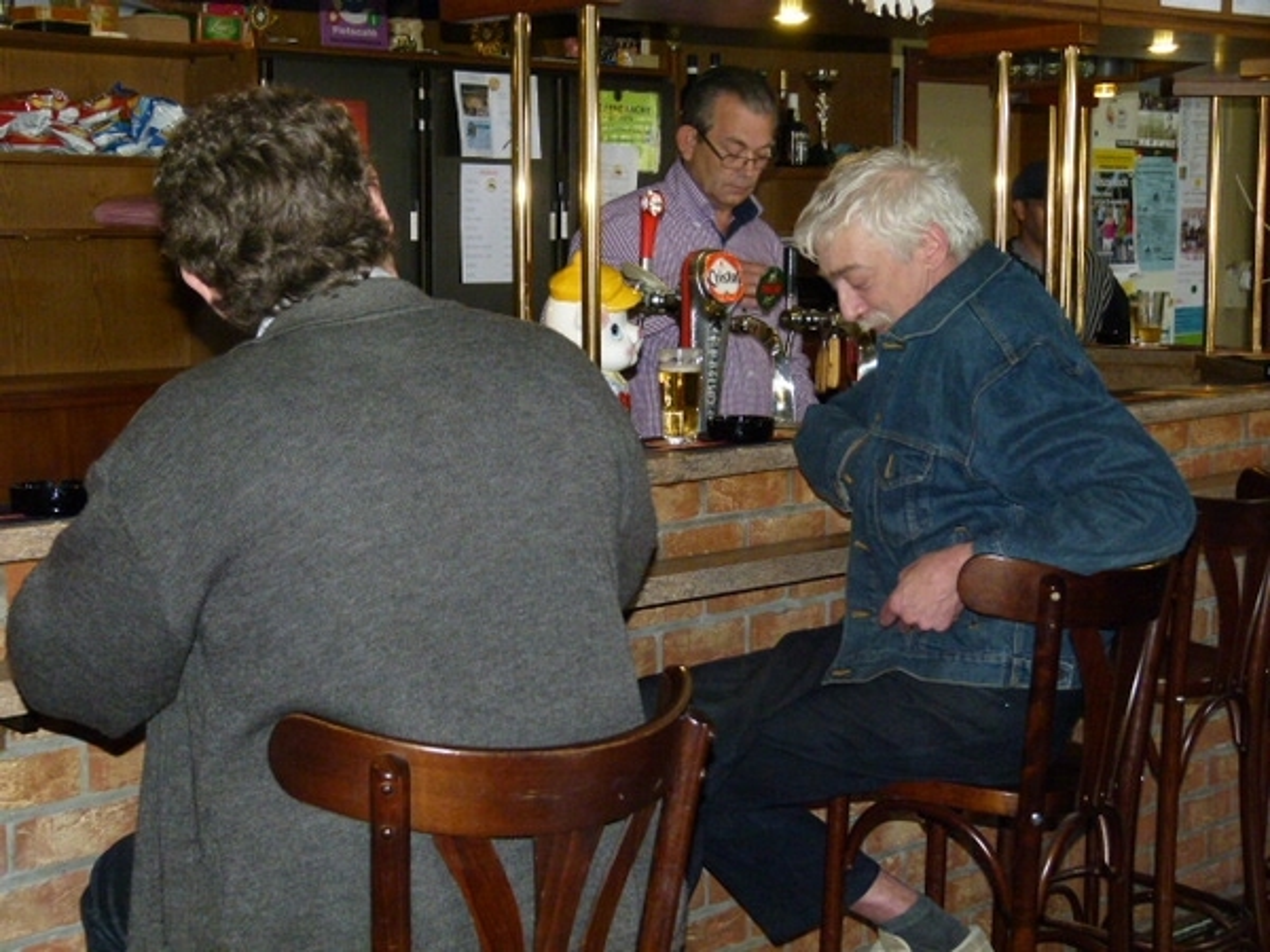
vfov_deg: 25.2
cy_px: 476
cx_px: 635
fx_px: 2128
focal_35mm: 58
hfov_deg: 33.2
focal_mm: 10.5
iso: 400
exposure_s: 1/50
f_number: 3.2
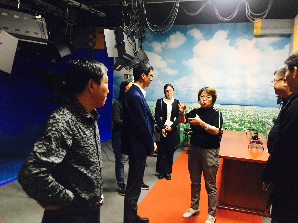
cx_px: 149
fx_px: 250
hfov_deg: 61.7
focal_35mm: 29
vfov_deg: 48.2
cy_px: 112
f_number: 2.2
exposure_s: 1/17
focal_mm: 4.15
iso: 80
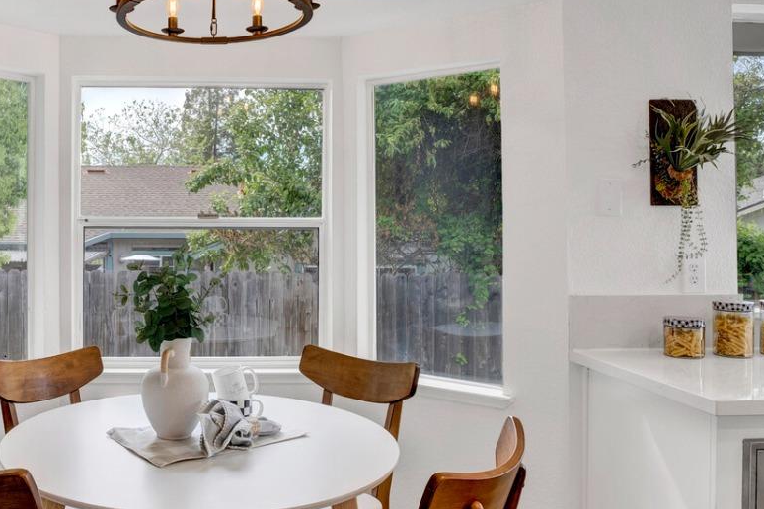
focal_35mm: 31
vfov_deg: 42.3
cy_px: 246
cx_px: 214
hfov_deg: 57.9
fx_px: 658
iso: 200
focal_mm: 16
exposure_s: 1/40
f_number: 8
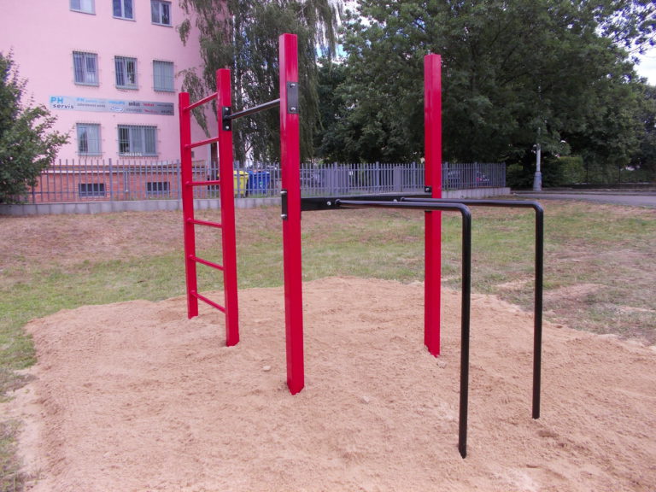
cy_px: 246
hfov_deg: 61.7
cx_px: 328
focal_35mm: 29
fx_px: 550
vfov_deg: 48.2
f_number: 3.3
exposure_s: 1/250
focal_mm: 4.1
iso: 80
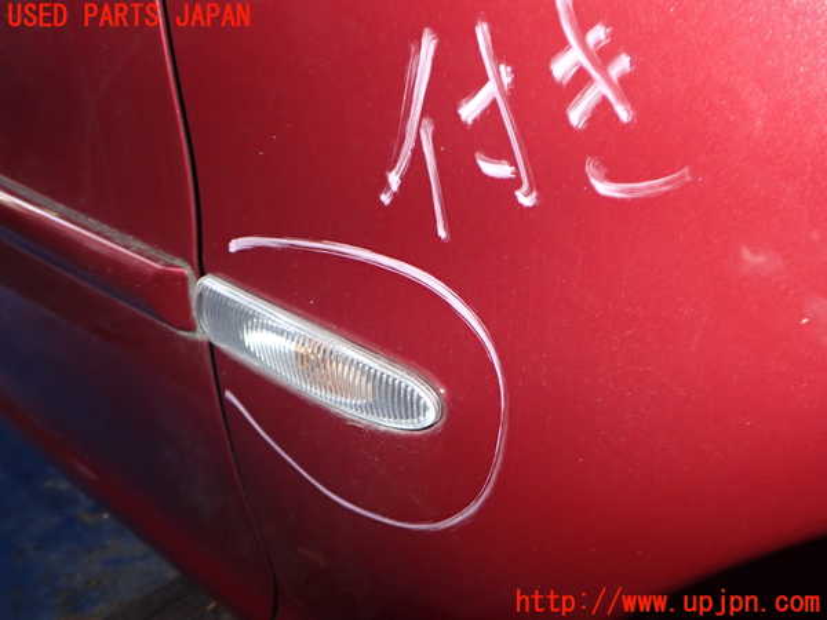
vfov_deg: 46.8
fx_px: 717
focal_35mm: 30
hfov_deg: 60.0
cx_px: 414
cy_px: 310
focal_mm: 5.4
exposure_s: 1/30
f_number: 6.3
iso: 250
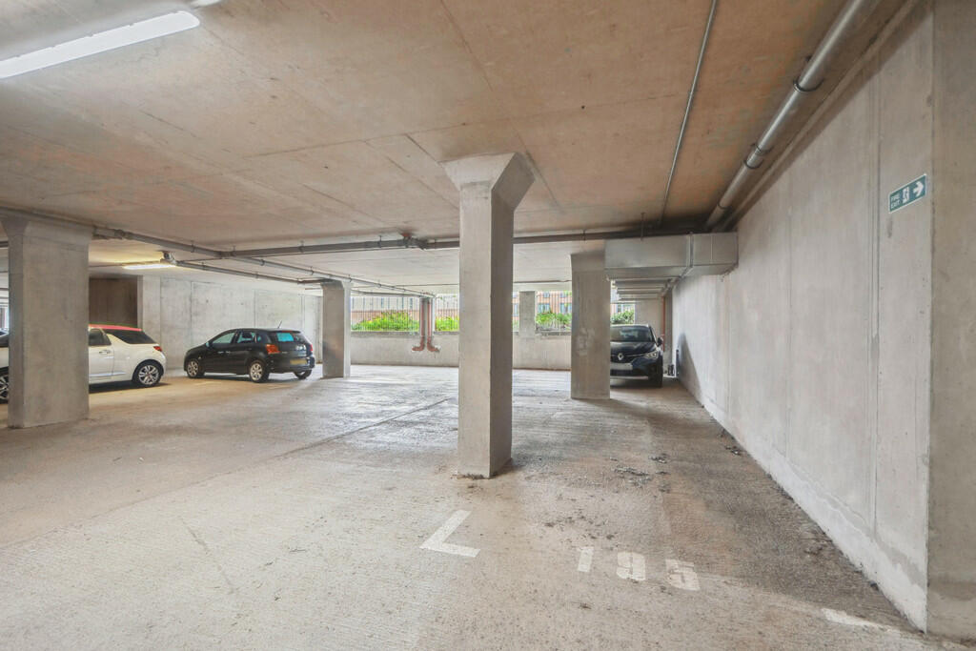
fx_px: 434
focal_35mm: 16
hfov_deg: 96.7
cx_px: 488
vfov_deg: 73.8
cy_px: 326
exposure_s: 1/60
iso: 400
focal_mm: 16
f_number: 4
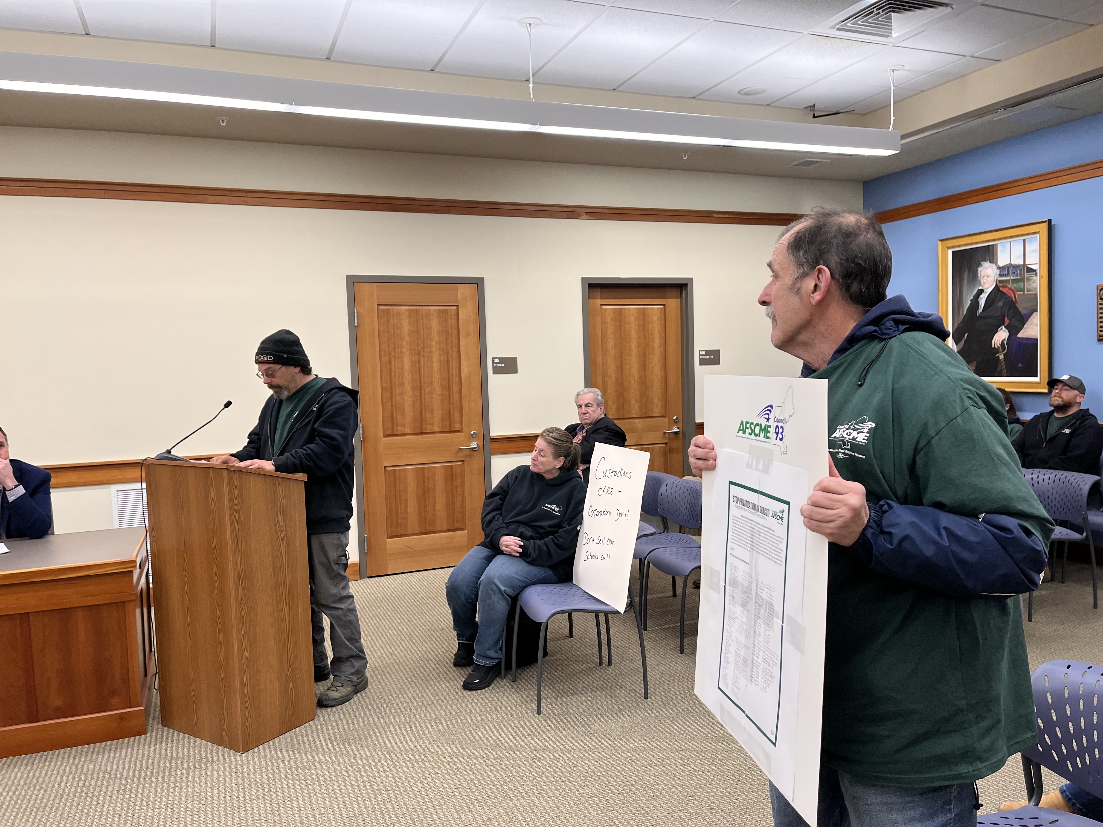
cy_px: 414
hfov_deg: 67.3
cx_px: 552
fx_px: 828
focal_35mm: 26
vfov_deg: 53.1
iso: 80
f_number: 1.6
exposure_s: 1/120
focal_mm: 5.1
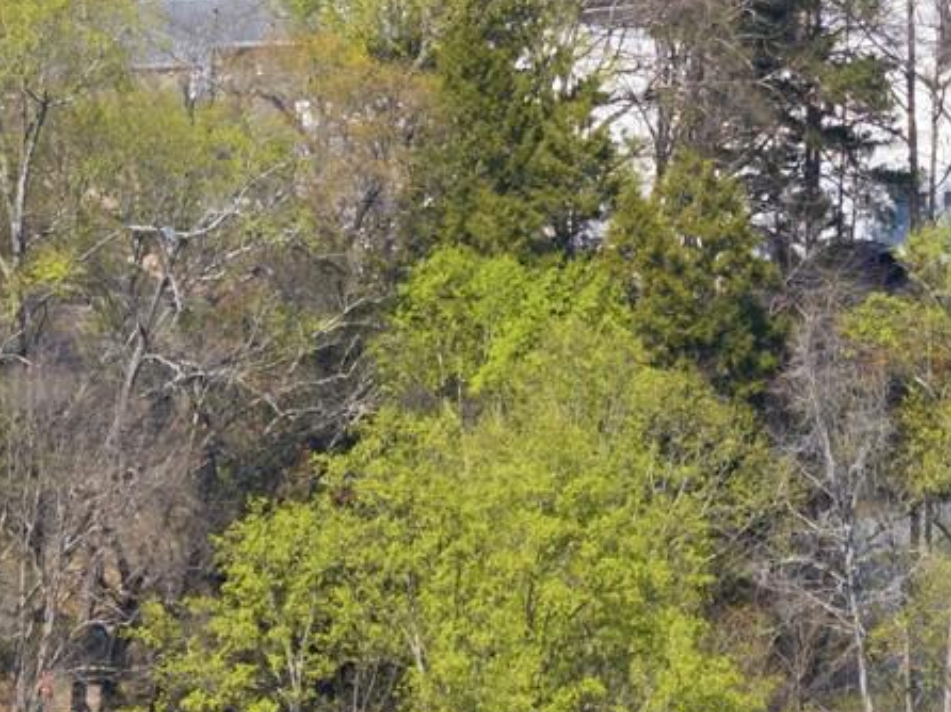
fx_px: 10462
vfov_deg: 3.9
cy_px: 22
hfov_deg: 5.2
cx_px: 514
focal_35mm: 381
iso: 100
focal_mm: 30.7
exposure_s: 1/500
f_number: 3.4
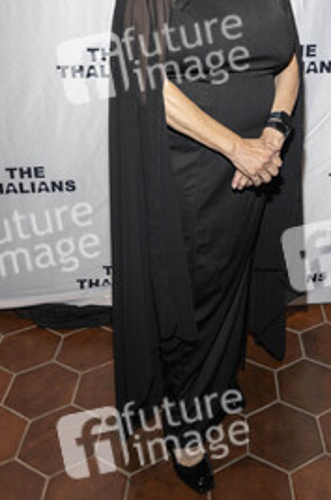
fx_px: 550
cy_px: 154
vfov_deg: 47.7
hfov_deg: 33.3
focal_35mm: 40
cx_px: 208
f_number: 5.6
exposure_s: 1/200
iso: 800
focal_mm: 26.5
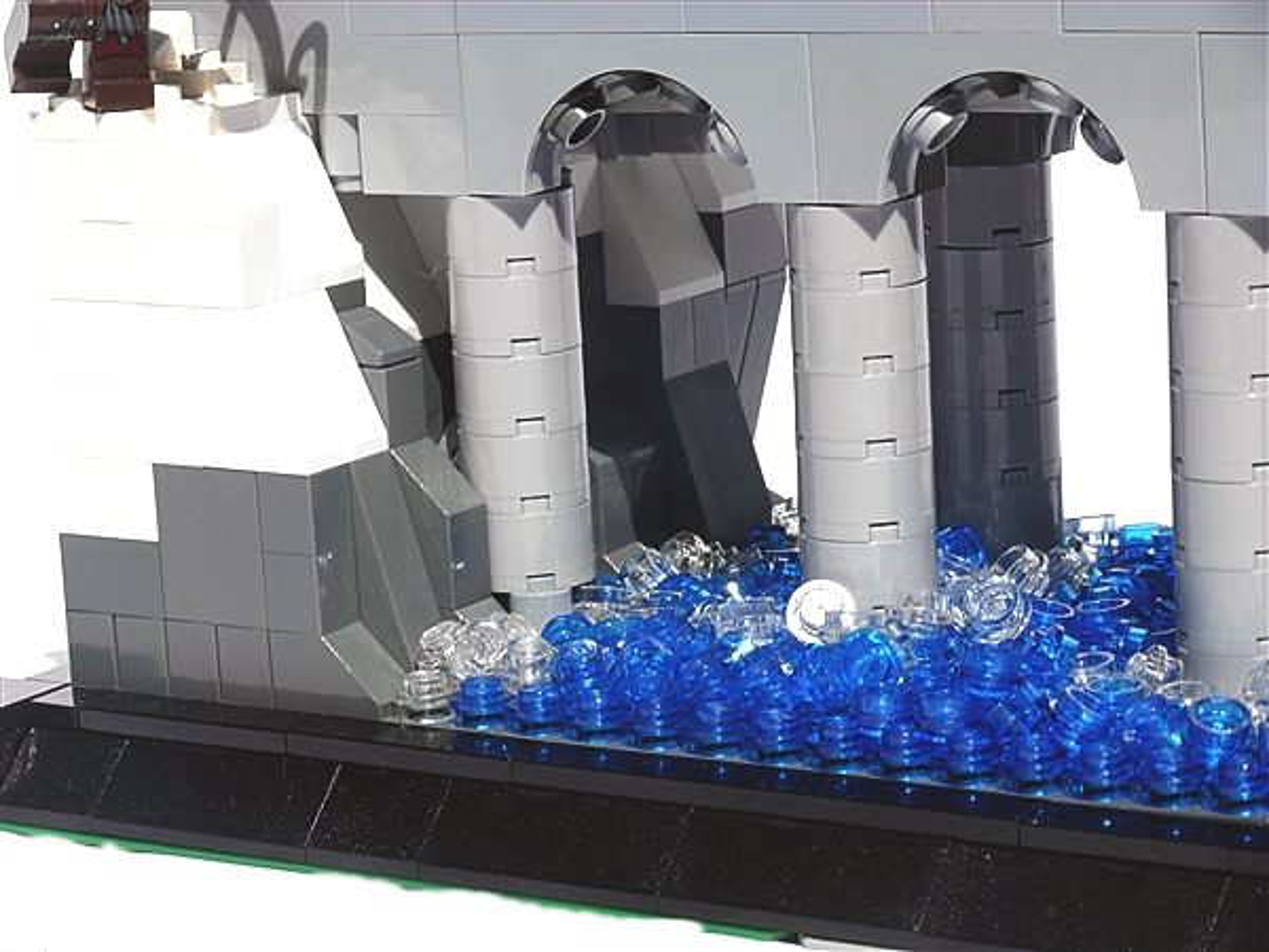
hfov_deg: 17.6
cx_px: 634
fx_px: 4106
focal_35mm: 112
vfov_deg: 13.2
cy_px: 476
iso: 79
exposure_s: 1/609
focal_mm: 18.6
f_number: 7.1
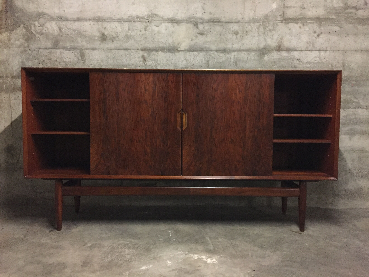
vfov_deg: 48.2
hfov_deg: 61.7
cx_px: 184
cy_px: 138
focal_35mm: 29
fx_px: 309
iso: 250
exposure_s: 1/17
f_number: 2.2
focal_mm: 4.15
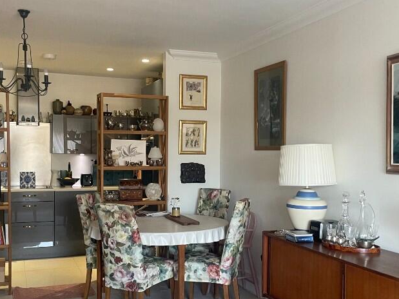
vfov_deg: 33.5
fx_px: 496
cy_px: 175
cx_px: 188
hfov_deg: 43.8
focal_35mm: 43
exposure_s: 1/60
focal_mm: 4.2
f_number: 1.6
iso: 160
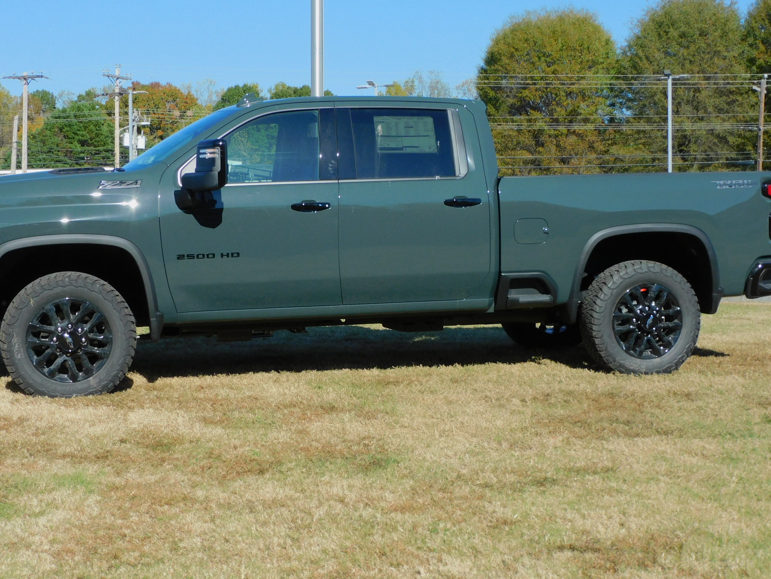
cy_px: 261
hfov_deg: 32.7
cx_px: 343
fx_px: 1314
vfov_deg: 24.8
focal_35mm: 59
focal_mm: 9
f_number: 4
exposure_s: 1/1250
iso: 125
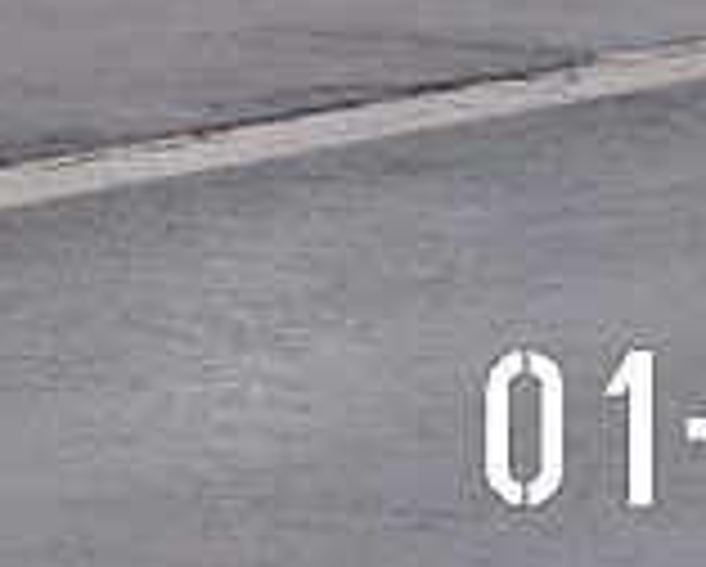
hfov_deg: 3.6
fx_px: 10586
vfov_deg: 3.0
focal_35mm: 506
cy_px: -1454
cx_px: -2120
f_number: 4.5
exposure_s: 1/1000
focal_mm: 40
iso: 450
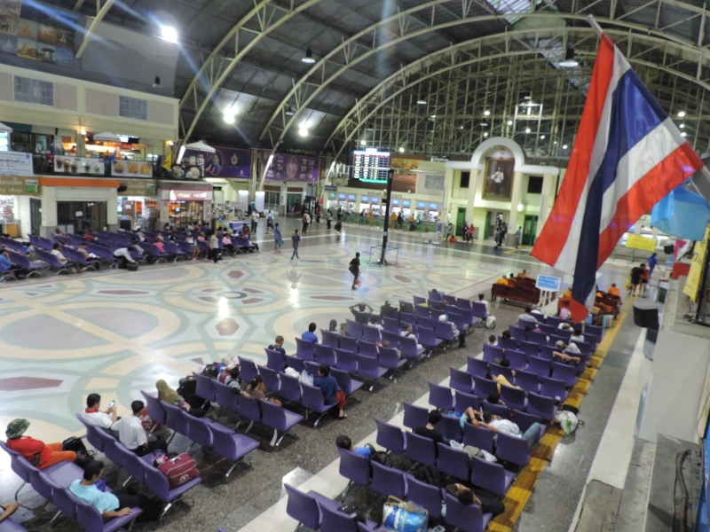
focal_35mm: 24
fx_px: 492
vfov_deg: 56.8
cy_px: 266
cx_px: 355
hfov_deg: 71.6
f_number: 3
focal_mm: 4.3
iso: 400
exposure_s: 1/20
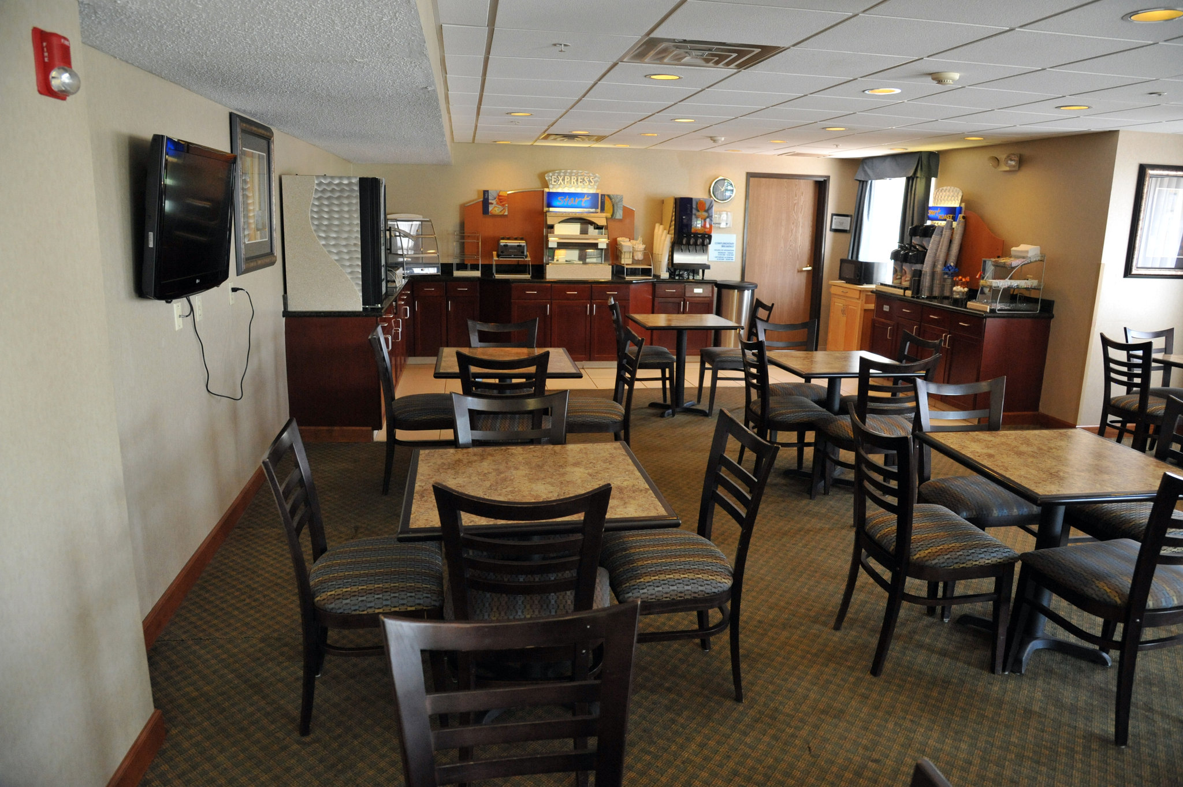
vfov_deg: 53.1
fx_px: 788
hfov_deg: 73.8
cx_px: 592
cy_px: 394
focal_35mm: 24
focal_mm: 24
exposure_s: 1/60
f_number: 5.6
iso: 3200
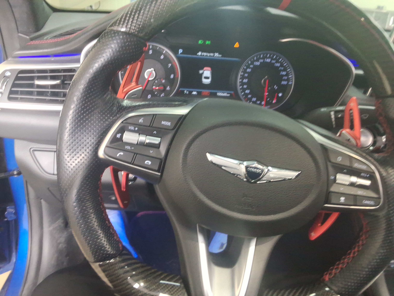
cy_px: 148
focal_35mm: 28
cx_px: 197
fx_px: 319
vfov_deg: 49.7
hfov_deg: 63.4
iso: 193
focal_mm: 2.91
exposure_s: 1/40
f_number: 1.9
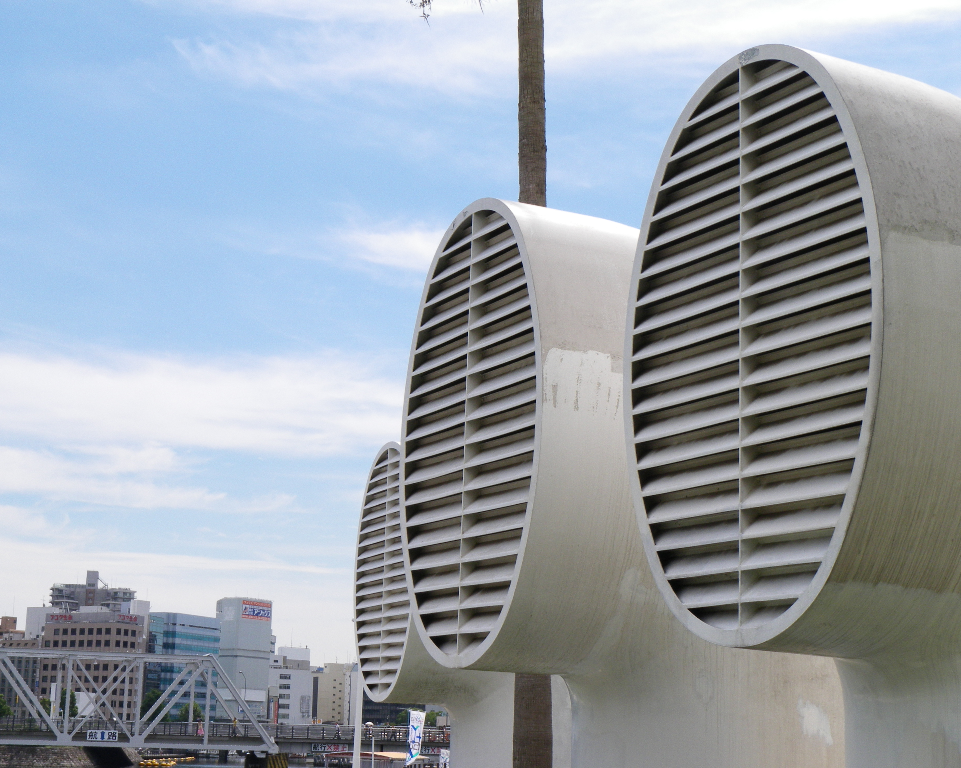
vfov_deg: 25.4
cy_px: 381
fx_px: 1706
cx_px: 457
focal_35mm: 60
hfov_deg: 31.4
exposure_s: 1/250
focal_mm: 10.2
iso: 64
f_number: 6.8
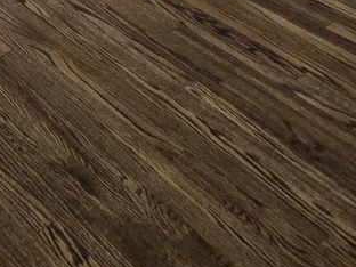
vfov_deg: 16.5
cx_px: -192
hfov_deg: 24.3
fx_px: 617
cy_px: -307
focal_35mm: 60
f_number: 2.2
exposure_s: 1/60
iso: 100
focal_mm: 1.7
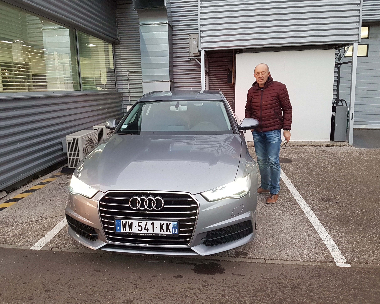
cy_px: 147
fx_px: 315
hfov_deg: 62.1
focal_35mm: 28
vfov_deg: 51.5
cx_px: 176
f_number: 1.7
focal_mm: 4.2
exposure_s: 1/33
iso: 160
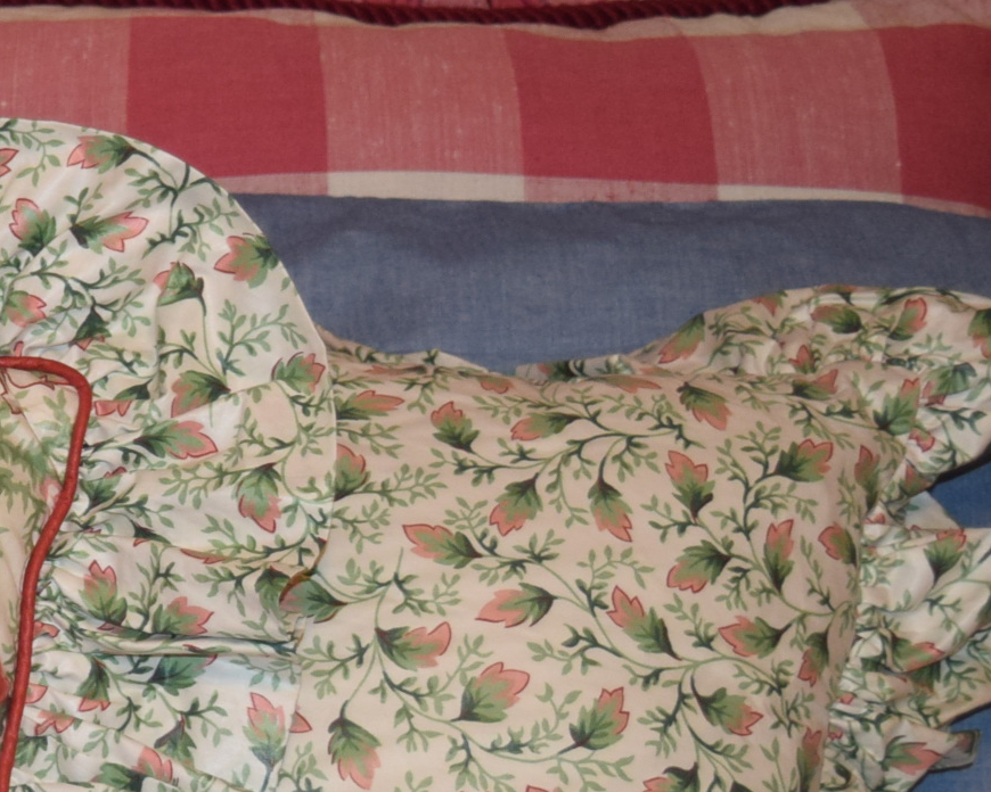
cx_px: -496
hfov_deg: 11.9
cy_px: 426
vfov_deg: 10.0
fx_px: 4546
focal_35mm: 155
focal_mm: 32
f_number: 4.5
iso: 800
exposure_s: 1/80
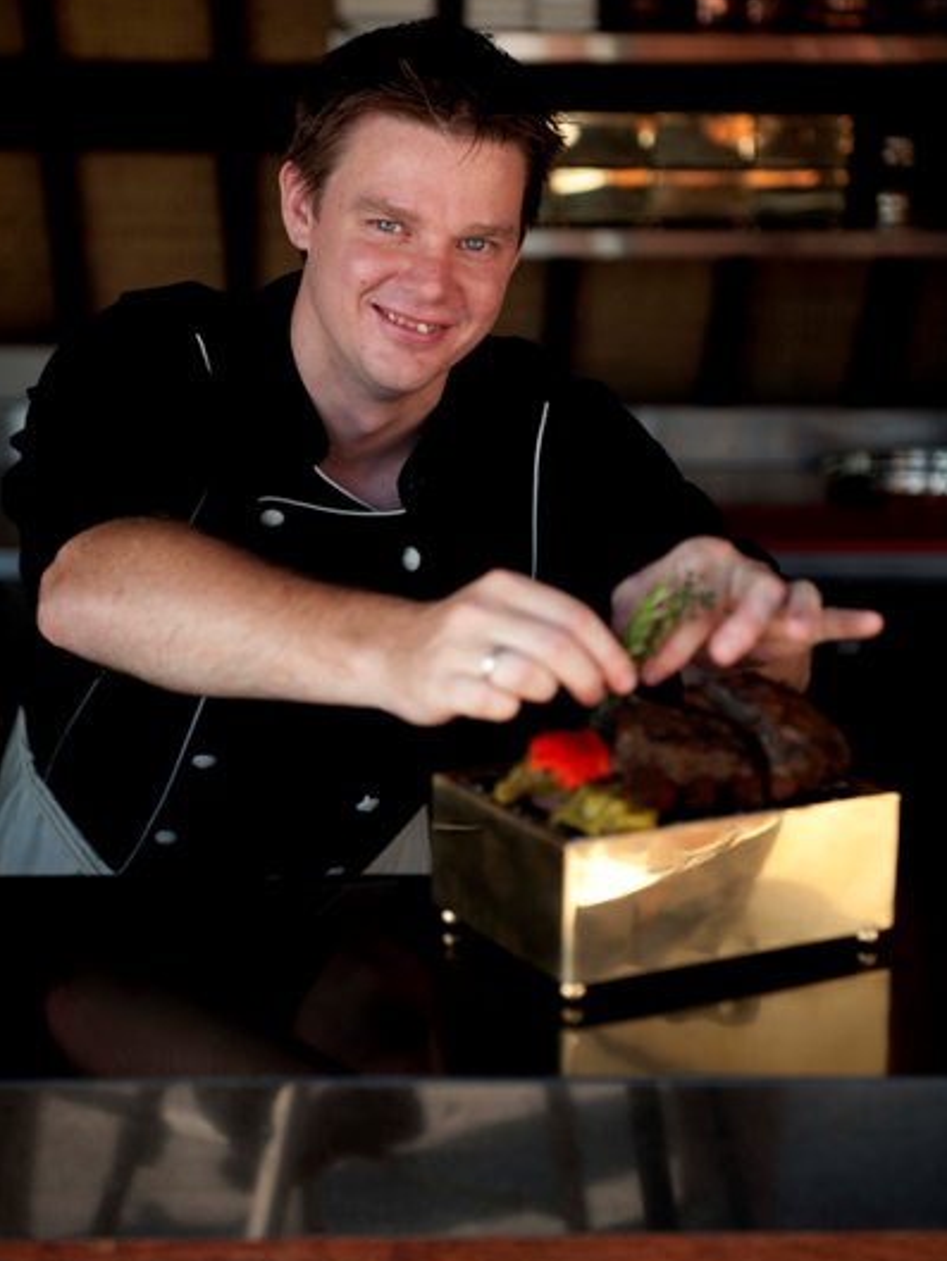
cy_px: 607
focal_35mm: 77
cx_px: 478
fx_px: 2808
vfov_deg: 25.3
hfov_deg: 19.1
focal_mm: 70
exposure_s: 1/500
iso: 200
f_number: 2.8
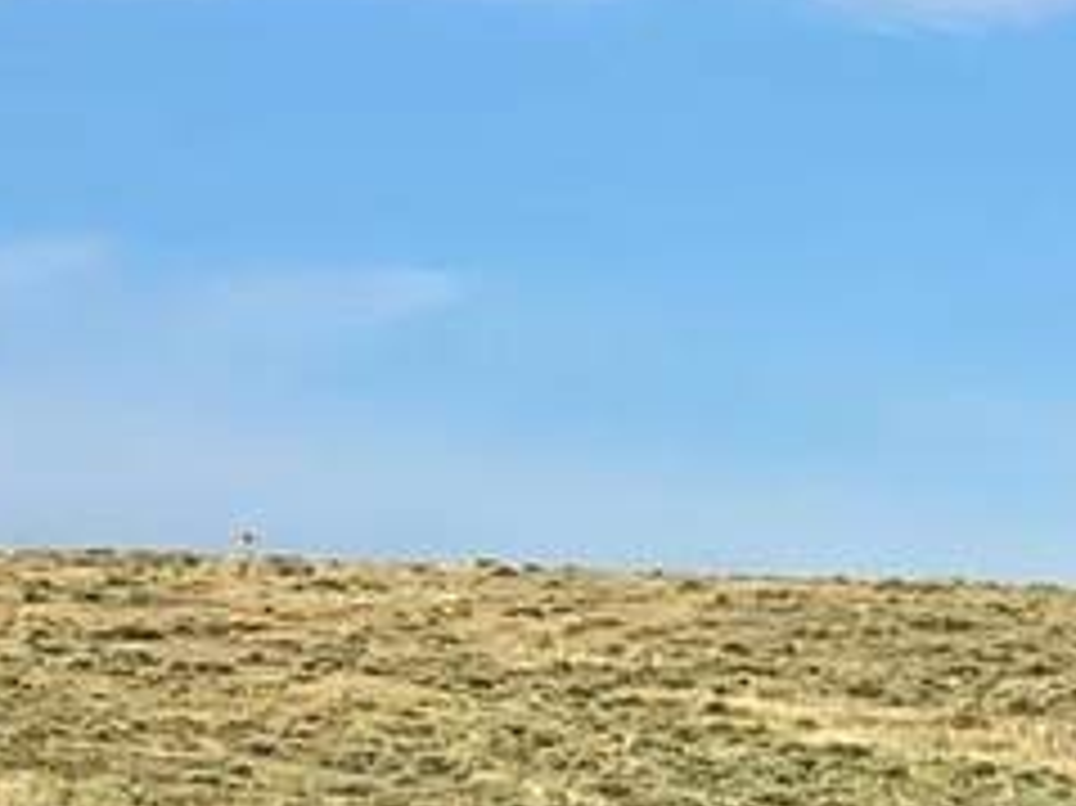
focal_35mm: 279
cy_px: 2058
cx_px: 2247
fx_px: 8668
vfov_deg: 5.1
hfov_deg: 6.8
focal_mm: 6
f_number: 2
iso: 25
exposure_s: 1/2398
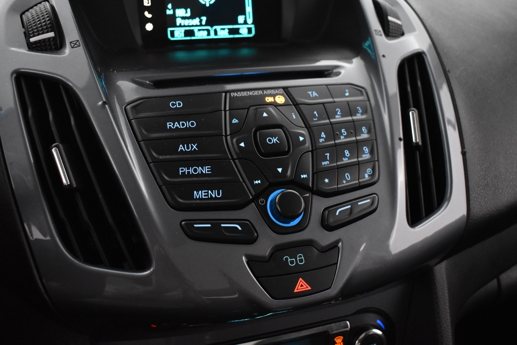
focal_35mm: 38
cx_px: 258
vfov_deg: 35.5
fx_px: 538
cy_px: 172
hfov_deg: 51.3
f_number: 4
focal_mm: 25
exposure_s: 1/40
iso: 3200
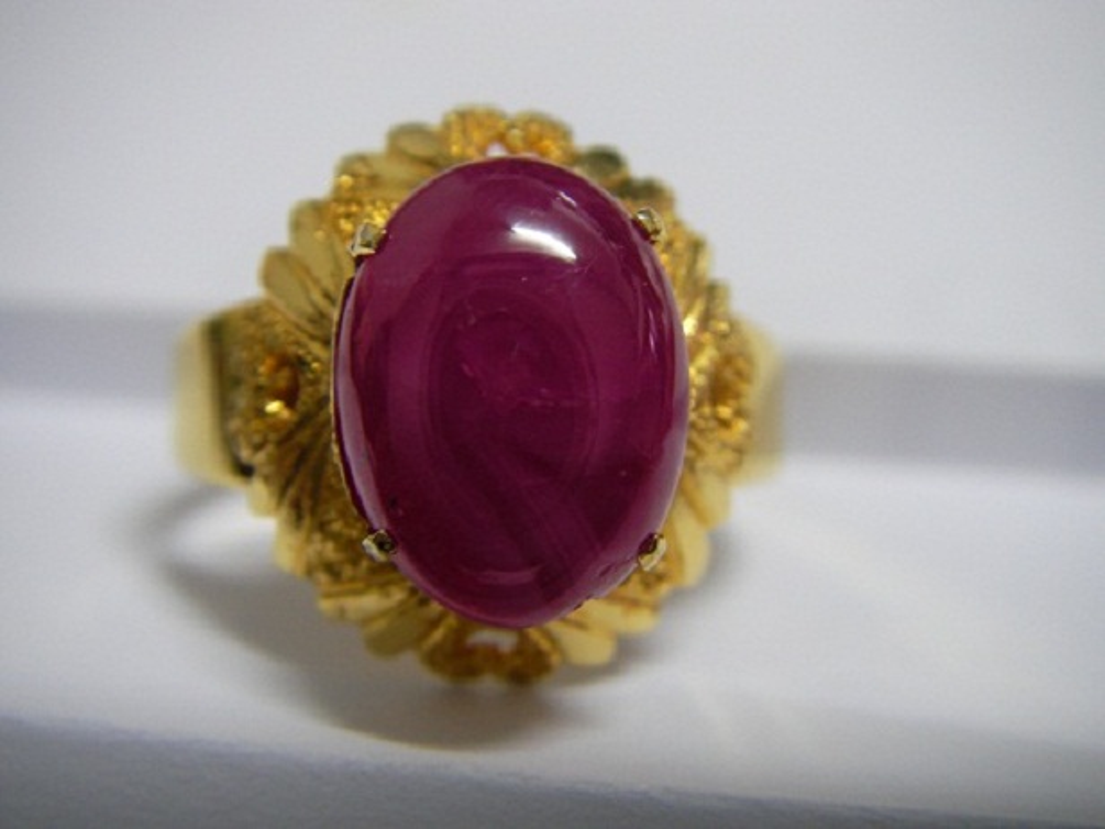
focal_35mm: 38
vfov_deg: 37.7
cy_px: 414
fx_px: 1213
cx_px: 552
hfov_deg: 49.0
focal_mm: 6.3
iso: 100
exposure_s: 1/2.8
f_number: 3.3
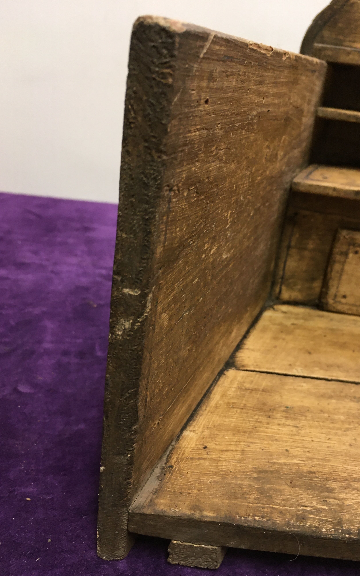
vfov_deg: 61.2
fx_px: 487
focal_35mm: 31
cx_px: 212
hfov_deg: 40.5
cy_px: 290
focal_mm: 4.15
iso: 125
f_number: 2.2
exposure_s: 1/33
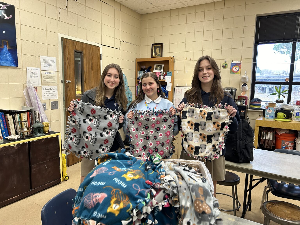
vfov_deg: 53.1
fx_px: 225
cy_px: 112
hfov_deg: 67.3
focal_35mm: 26
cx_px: 150
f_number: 1.5
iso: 80
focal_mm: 5.7
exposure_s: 1/60
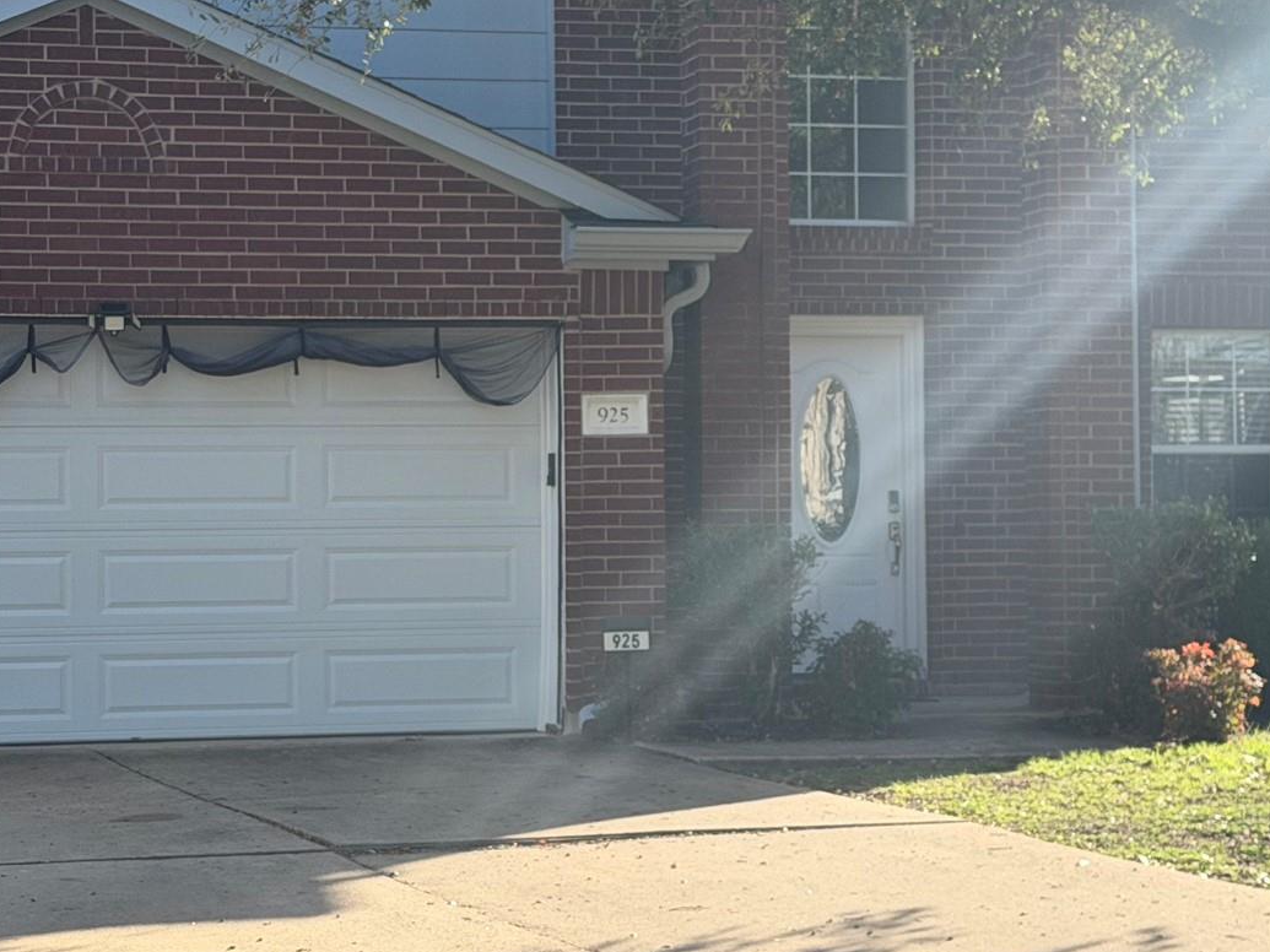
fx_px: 3485
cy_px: 431
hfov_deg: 20.6
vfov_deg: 15.6
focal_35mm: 95
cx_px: 561
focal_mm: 6.76
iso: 100
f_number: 1.78
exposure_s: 1/2415
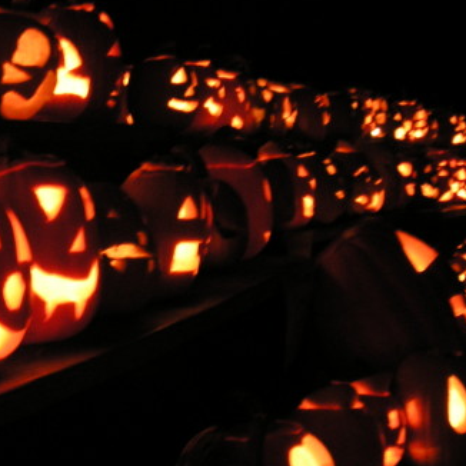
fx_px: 1005
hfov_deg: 25.6
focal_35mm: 66
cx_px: 84
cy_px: 242
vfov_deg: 26.1
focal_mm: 5.8
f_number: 2.8
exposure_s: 1.3
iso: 200
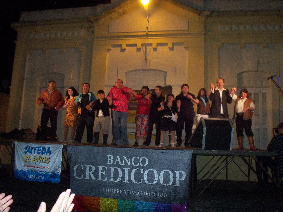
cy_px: 106
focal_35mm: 34
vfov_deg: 41.8
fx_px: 278
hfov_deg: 54.0
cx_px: 142
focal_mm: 5.7
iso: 250
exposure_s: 1/30
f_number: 2.9
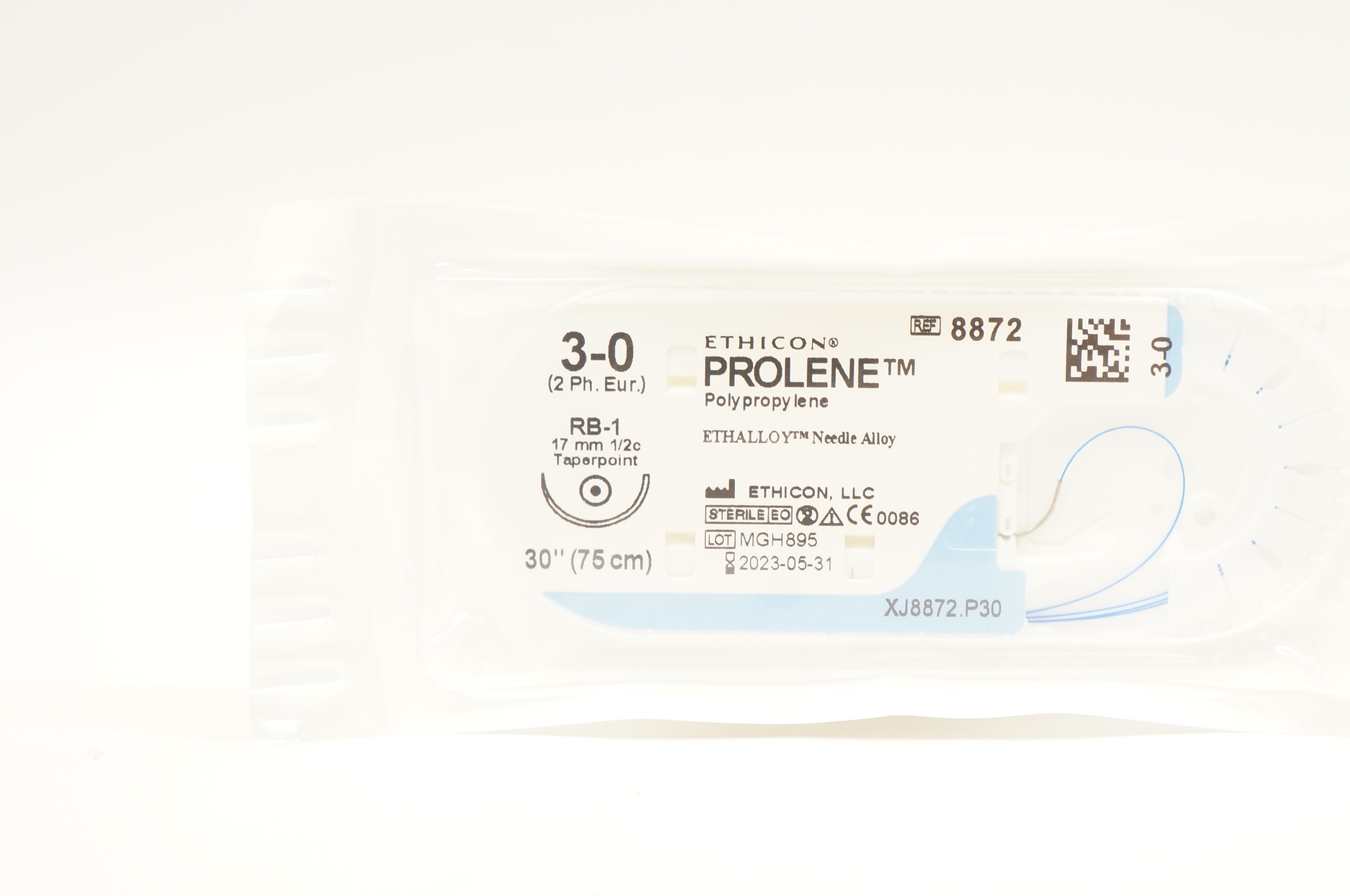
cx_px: 857
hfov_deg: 36.2
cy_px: 507
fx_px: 2048
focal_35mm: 55
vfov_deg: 24.7
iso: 400
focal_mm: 27
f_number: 5
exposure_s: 1/40
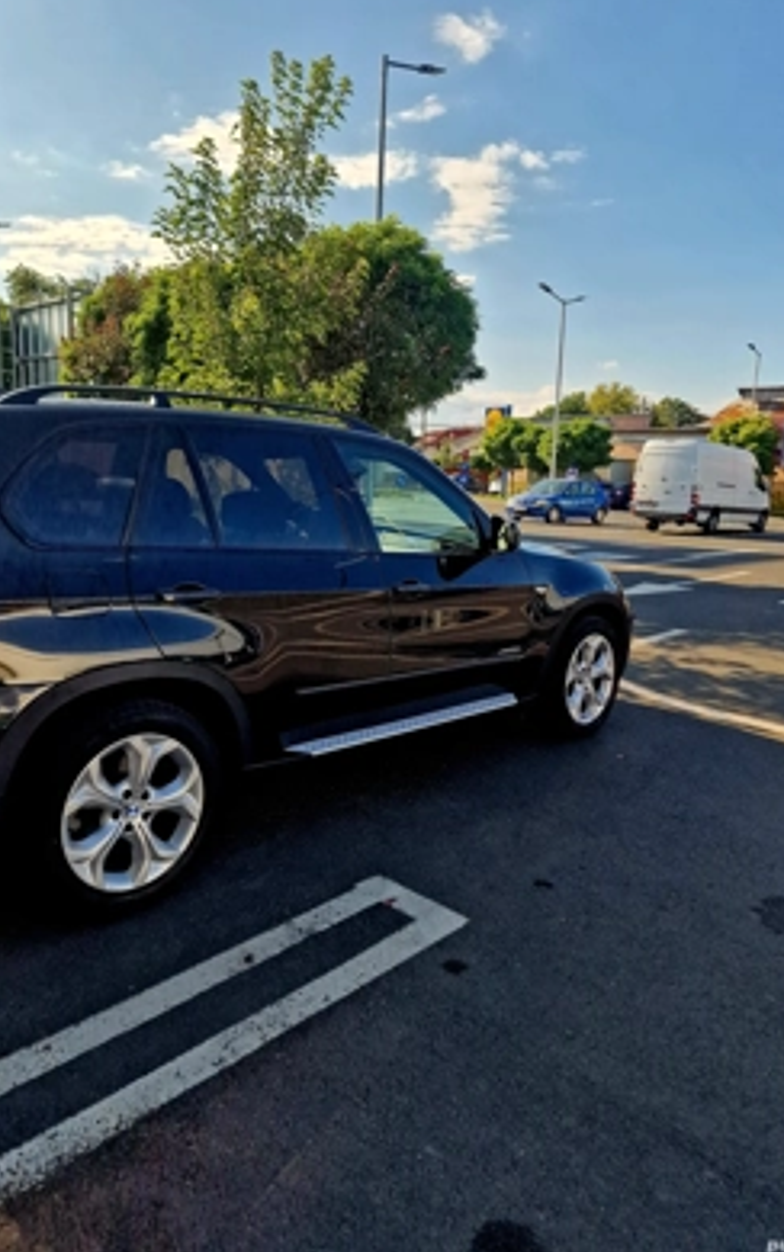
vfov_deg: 72.5
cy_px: 616
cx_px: 386
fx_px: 854
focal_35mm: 25
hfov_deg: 49.3
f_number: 1.8
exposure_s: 1/714
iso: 50
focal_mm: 6.4
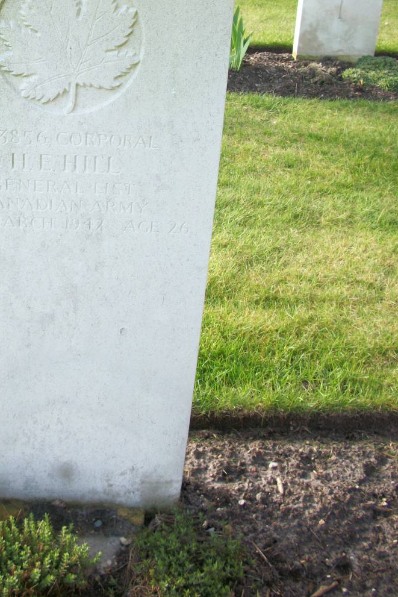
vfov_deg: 41.6
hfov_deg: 28.4
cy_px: 222
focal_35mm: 47
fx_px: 779
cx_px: 114
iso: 80
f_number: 3.1
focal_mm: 6.3
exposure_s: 1/100
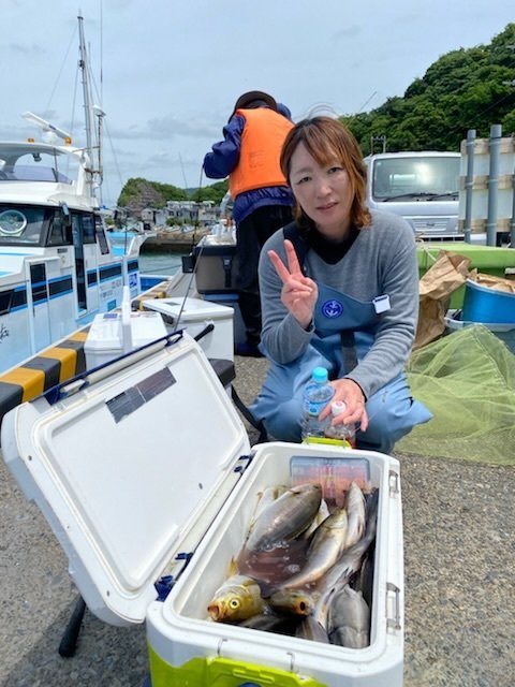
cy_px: 344
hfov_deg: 53.1
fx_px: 516
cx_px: 258
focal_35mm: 26
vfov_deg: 67.3
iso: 32
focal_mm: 4.25
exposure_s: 1/3984
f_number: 1.8
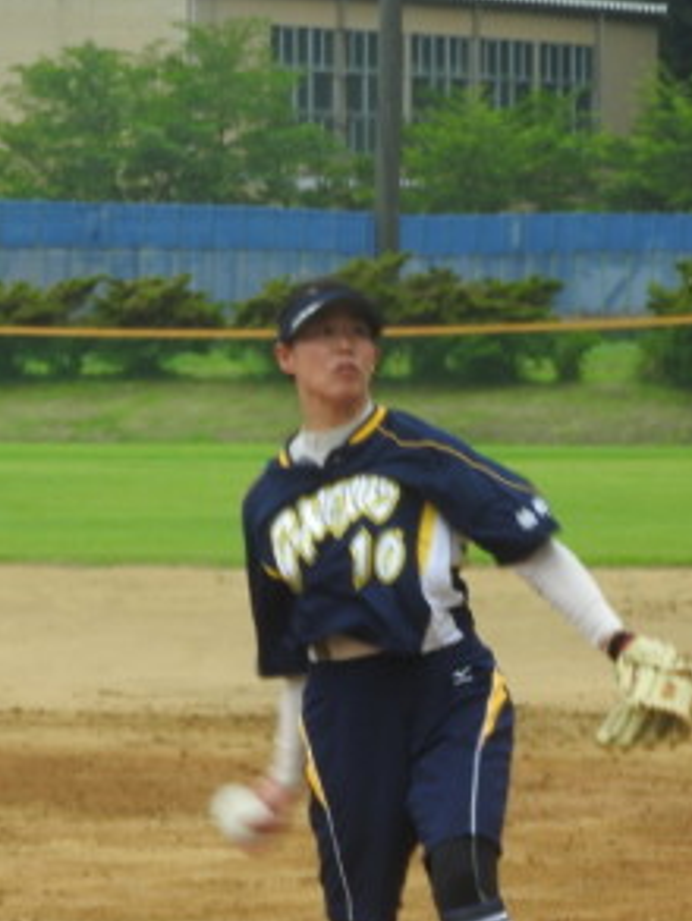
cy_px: 704
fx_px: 9269
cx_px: 236
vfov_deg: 5.7
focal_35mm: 348
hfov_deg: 4.3
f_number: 5.2
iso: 100
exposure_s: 1/200
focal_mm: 30.5
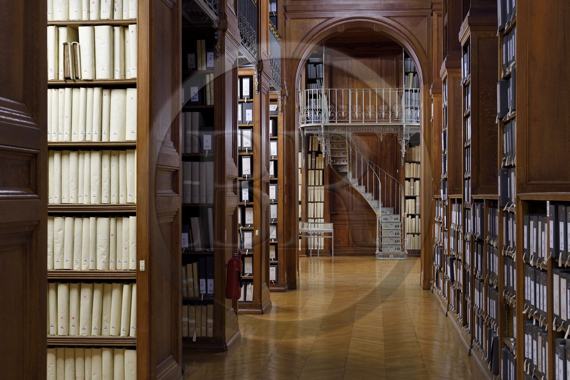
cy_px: 190
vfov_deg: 24.2
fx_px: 886
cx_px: 285
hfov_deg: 35.6
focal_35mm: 56
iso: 400
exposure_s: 1/1.67
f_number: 8
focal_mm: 56
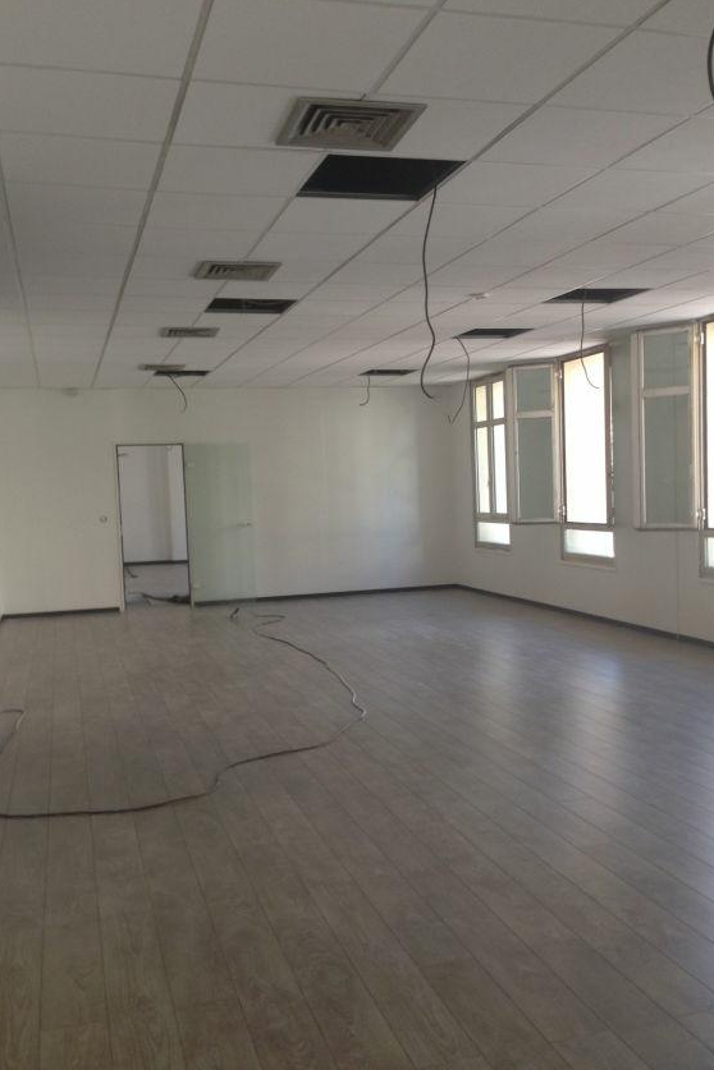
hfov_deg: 37.8
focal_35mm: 35
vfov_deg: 54.4
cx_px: 370
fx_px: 1041
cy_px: 541
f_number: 2.4
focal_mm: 4.12
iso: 64
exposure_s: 1/40
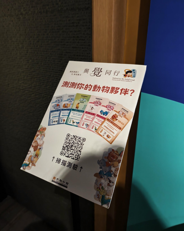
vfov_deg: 70.2
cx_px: 92
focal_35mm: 24
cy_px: 108
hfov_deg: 58.8
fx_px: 163
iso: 5029
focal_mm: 6.54
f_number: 1.57
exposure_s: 1/120
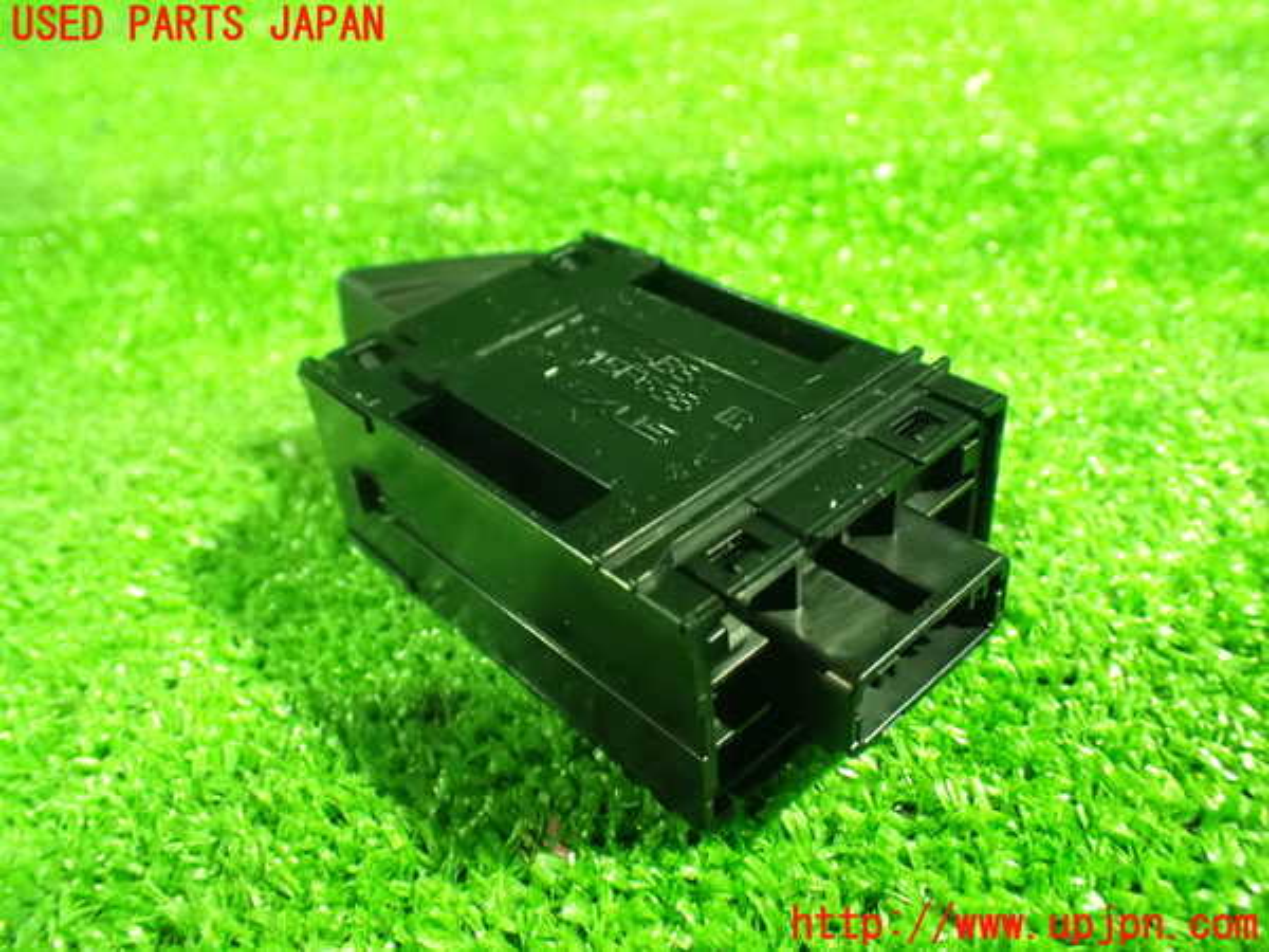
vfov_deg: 46.8
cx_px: 634
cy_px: 476
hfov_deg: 60.0
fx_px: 1100
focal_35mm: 30
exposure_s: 1/25
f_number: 2.3
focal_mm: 5.4
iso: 1600
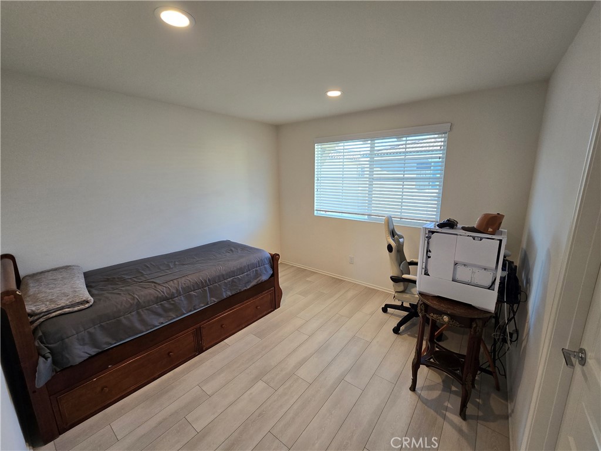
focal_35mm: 13
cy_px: 226
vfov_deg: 89.9
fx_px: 226
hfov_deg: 106.2
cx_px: 300
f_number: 2.2
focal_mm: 2.2
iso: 80
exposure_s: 1/60
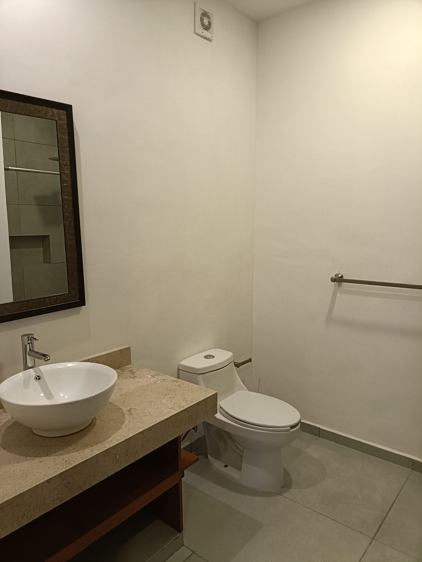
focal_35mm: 25
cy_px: 281
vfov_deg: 69.4
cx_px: 211
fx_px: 406
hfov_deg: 54.9
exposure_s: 1/50
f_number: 1.7
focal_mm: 4.7
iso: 640
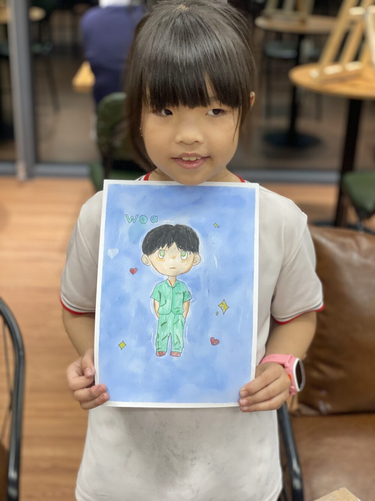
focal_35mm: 52
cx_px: 188
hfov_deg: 28.0
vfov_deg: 36.8
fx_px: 751
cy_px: 250
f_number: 2
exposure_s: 1/122
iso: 200
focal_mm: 6
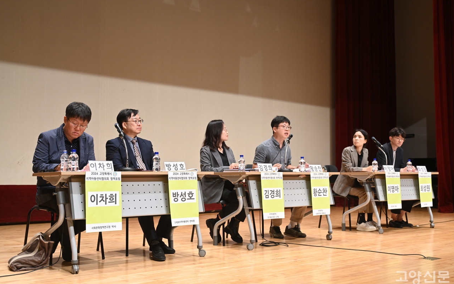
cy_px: 139
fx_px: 532
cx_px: 227
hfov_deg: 46.2
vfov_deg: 29.9
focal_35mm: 43
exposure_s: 1/125
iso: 900
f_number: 4
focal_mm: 42
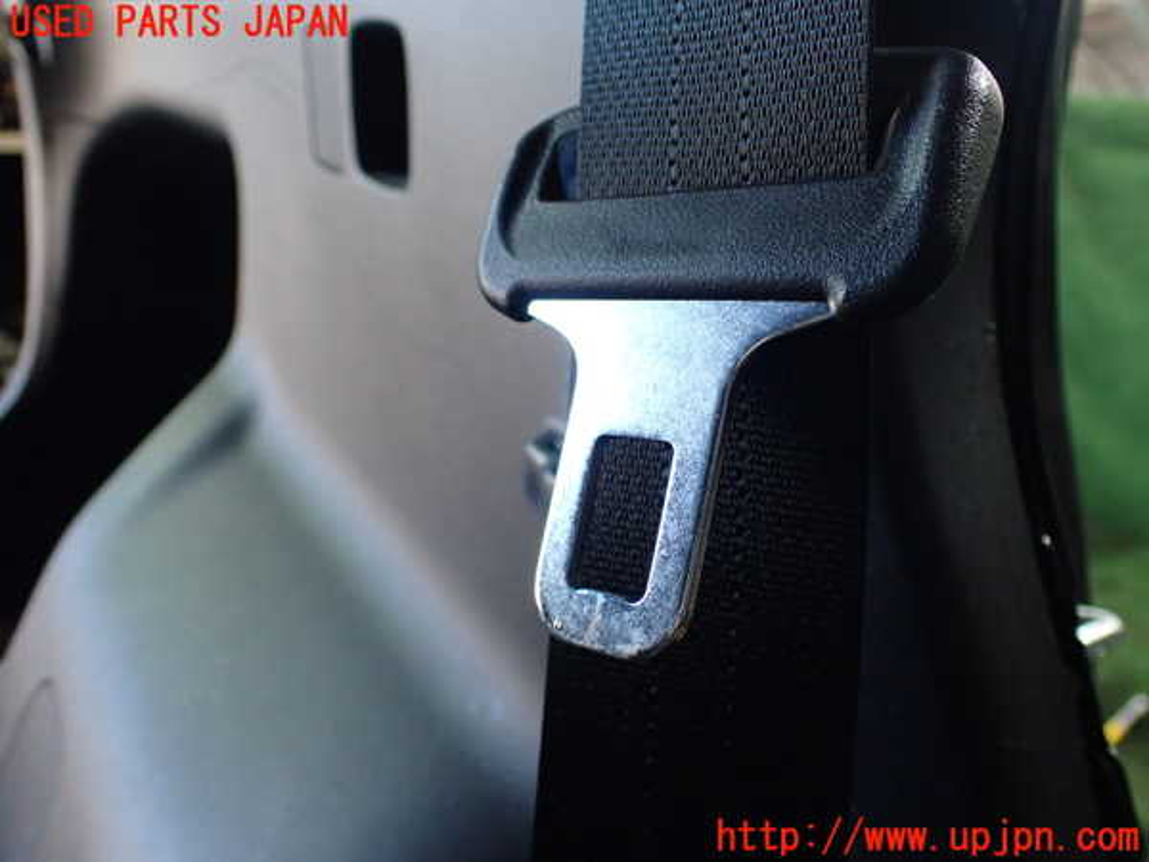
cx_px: 574
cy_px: 431
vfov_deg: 46.8
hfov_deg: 60.0
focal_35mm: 30
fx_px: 996
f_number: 2.3
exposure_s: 1/125
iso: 640
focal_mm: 5.4
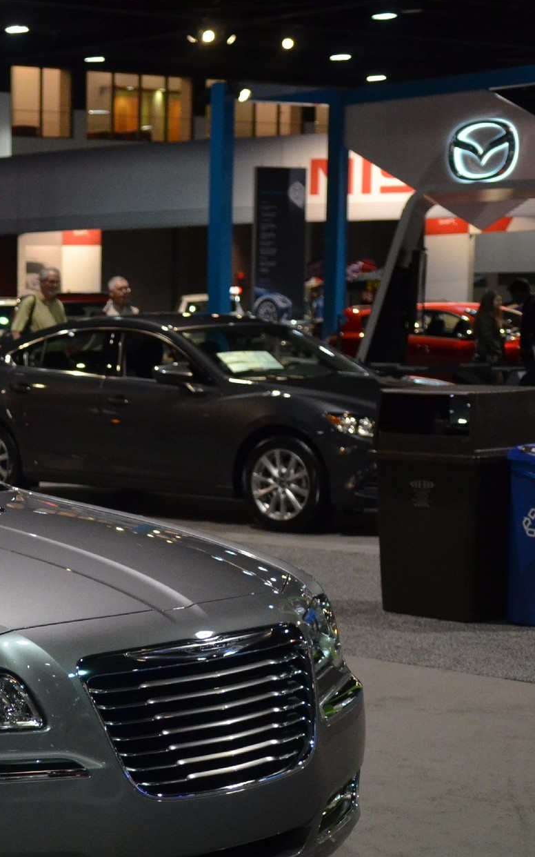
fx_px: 2007
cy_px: 568
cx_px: -258
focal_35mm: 86
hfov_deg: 14.2
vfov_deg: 24.0
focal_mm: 28
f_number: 2.8
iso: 1600
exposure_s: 1/125
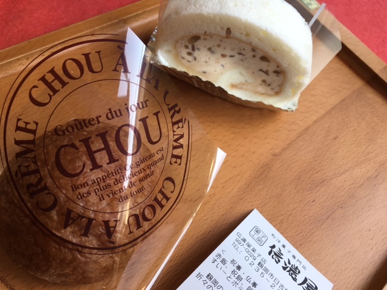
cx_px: 194
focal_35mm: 29
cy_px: 145
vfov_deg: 48.2
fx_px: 324
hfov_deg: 61.7
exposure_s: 1/60
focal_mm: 4.15
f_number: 2.2
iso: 25
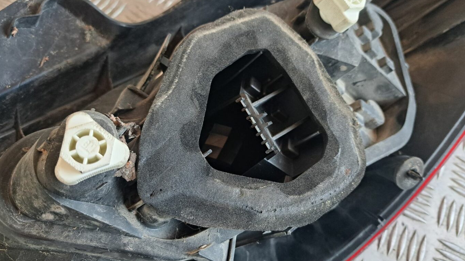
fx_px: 333
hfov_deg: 69.9
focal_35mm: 27
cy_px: 127
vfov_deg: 42.9
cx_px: 233
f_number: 1.8
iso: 400
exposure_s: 1/60
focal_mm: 5.23
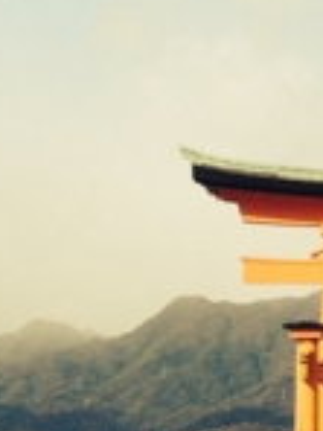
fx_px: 2215
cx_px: 457
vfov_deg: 11.0
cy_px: 399
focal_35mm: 178
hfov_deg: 8.2
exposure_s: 1/2008
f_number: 2.4
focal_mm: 4.12
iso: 50
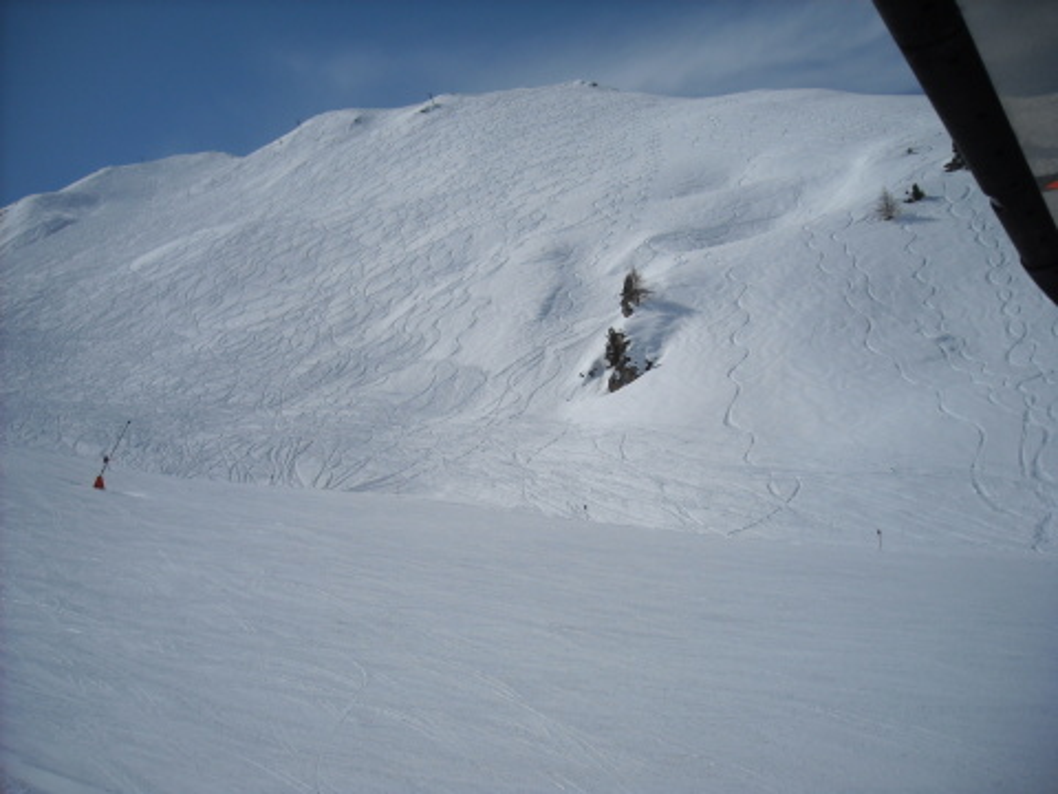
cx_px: 529
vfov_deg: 40.7
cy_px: 397
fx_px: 1070
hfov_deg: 52.6
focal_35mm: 35
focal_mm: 5.7
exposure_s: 1/1500
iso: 64
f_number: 5.6
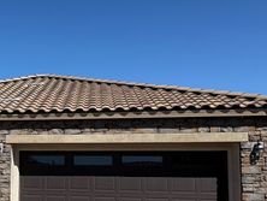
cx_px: 11
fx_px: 417
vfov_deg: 26.8
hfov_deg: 33.1
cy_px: 145
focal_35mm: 54
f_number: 1.78
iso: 80
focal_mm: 6.76
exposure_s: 1/6173
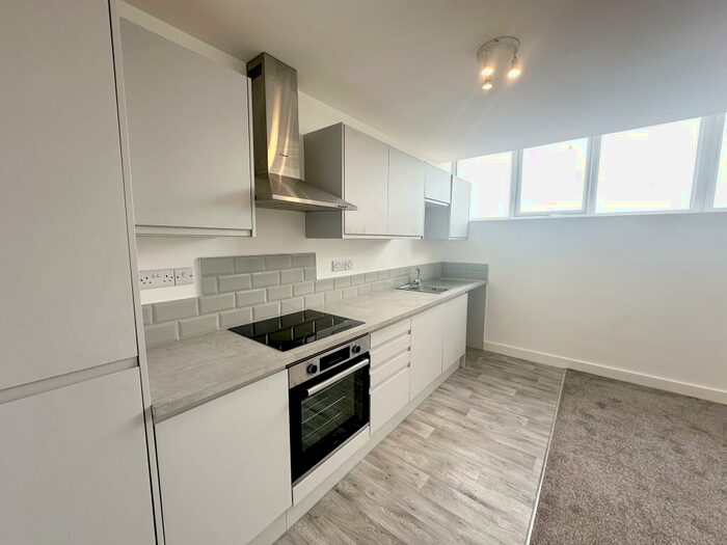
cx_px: 364
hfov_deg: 102.1
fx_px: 294
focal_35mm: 14
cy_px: 272
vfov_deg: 85.7
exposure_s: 1/99
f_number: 2.2
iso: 40
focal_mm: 2.22
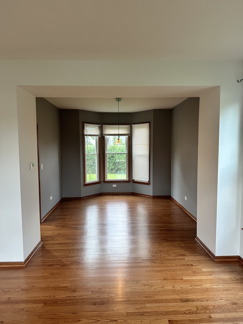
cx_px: 122
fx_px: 225
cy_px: 162
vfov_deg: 71.6
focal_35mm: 24
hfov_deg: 56.8
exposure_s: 1/60
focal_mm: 6.86
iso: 250
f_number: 1.78
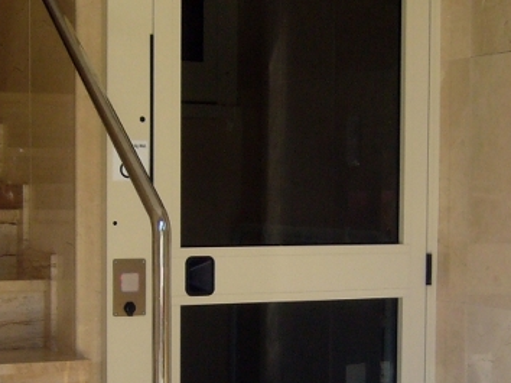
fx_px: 1313
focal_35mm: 89
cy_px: 262
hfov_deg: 22.0
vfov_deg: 16.5
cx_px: 212
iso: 100
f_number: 2.8
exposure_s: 1/125
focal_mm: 5.8
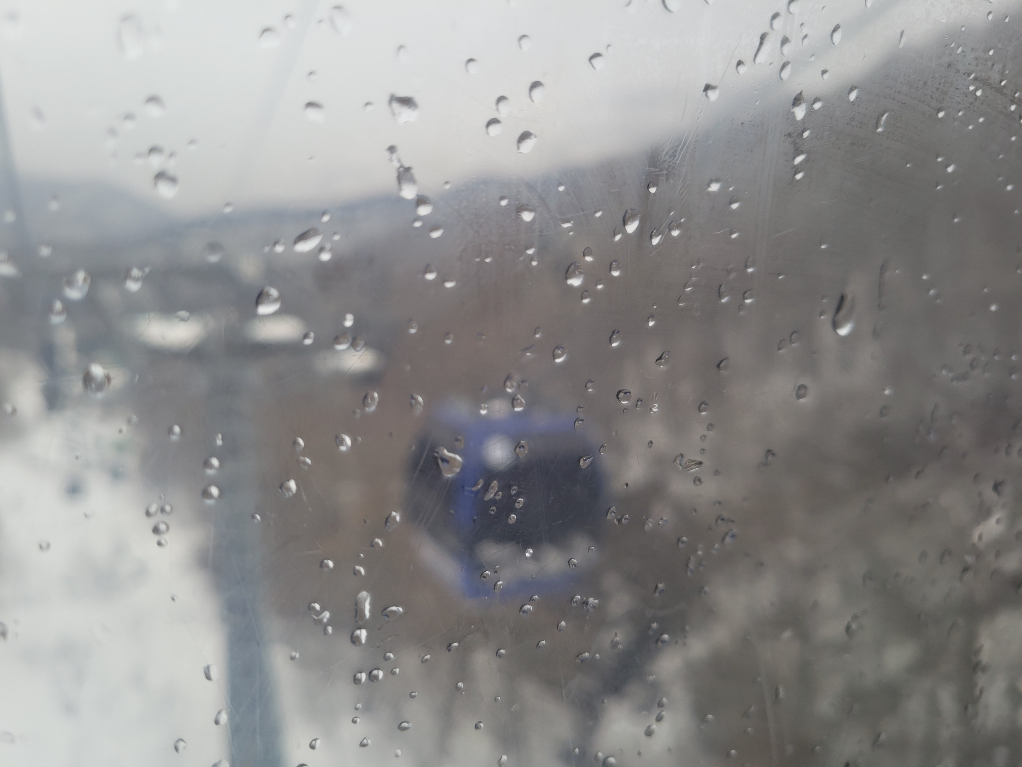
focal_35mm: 26
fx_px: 768
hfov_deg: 67.3
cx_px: 511
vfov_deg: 53.1
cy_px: 384
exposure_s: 1/120
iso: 80
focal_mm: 5.4
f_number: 1.8
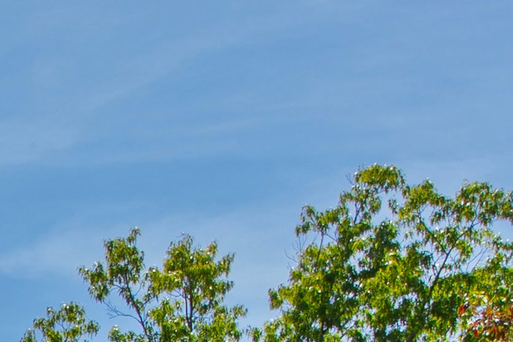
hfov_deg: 9.6
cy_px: 1082
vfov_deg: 6.3
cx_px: -527
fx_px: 2837
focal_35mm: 199
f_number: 8
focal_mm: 20
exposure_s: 1/100
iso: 100
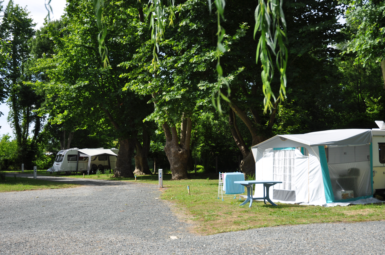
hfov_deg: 38.9
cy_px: 128
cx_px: 192
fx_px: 545
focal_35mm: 51
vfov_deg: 26.4
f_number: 5.6
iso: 200
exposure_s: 1/200
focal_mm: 34
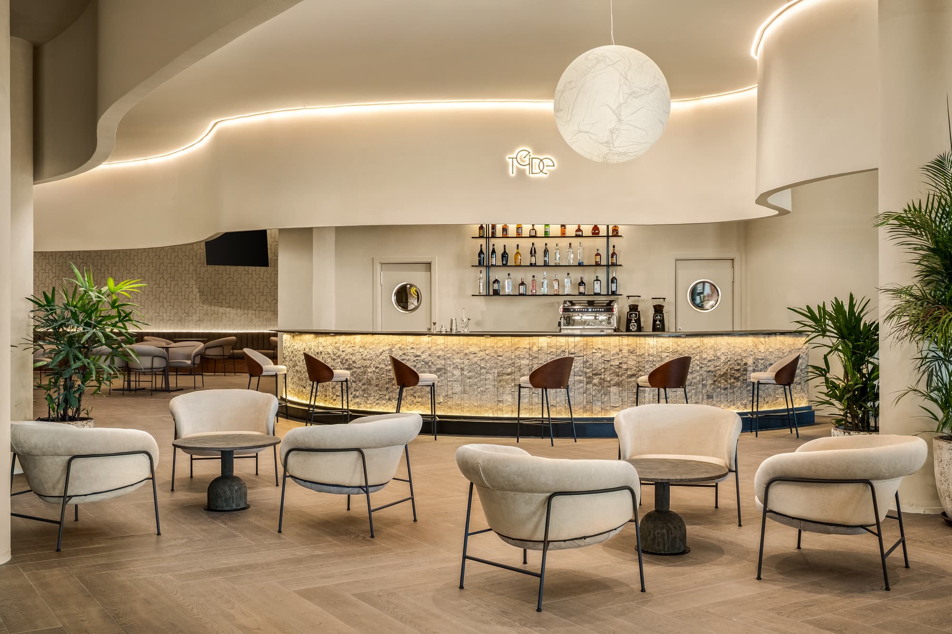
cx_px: 476
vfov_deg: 35.9
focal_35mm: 37
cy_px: 317
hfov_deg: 51.9
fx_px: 978
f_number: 10
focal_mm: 24.9
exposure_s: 2
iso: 160
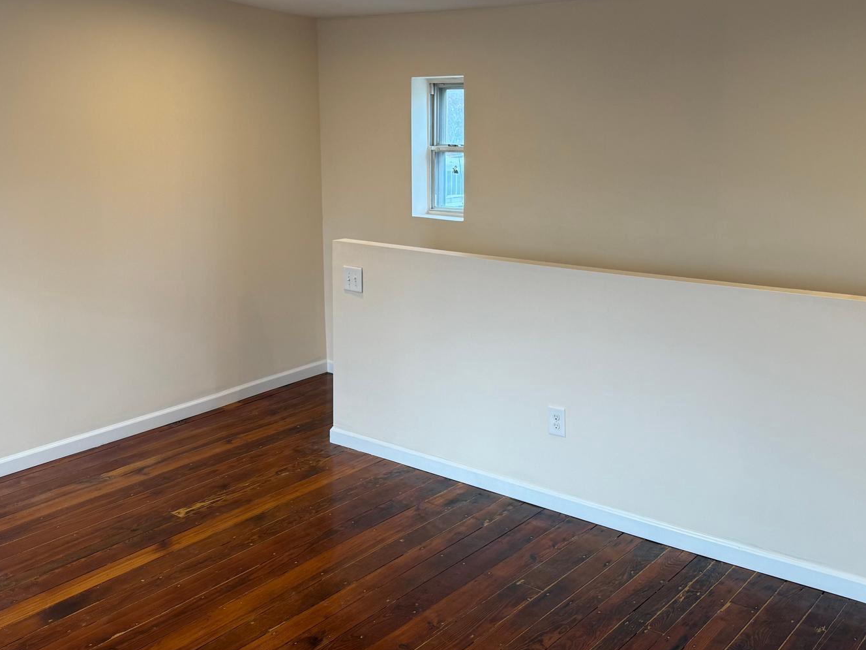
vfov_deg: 38.3
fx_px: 926
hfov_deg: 50.1
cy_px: 228
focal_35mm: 37
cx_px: 436
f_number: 1.78
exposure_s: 1/120
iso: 125
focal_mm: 6.76
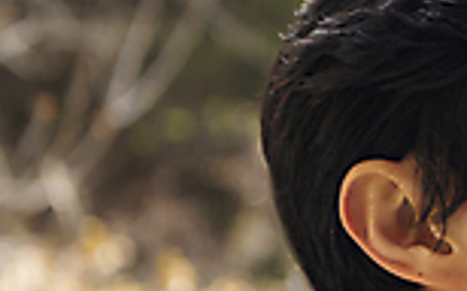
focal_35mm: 219
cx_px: 904
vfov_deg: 6.0
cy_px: 173
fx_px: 2785
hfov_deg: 9.1
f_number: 4
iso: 200
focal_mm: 55
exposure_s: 1/160
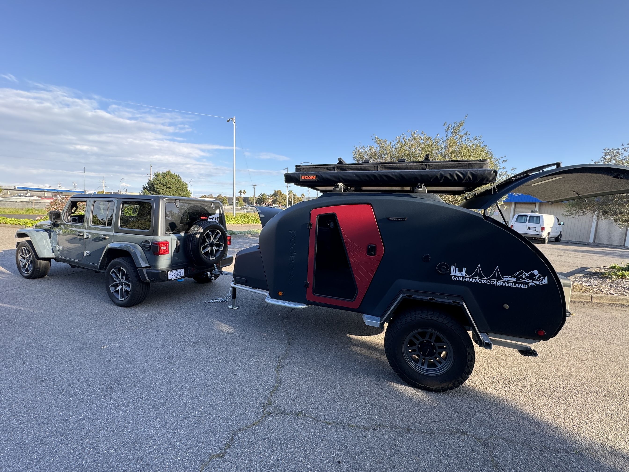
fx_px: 254
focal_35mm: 14
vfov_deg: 85.7
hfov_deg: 102.1
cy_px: 236
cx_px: 314
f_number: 2.2
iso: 40
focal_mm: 2.22
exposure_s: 1/269
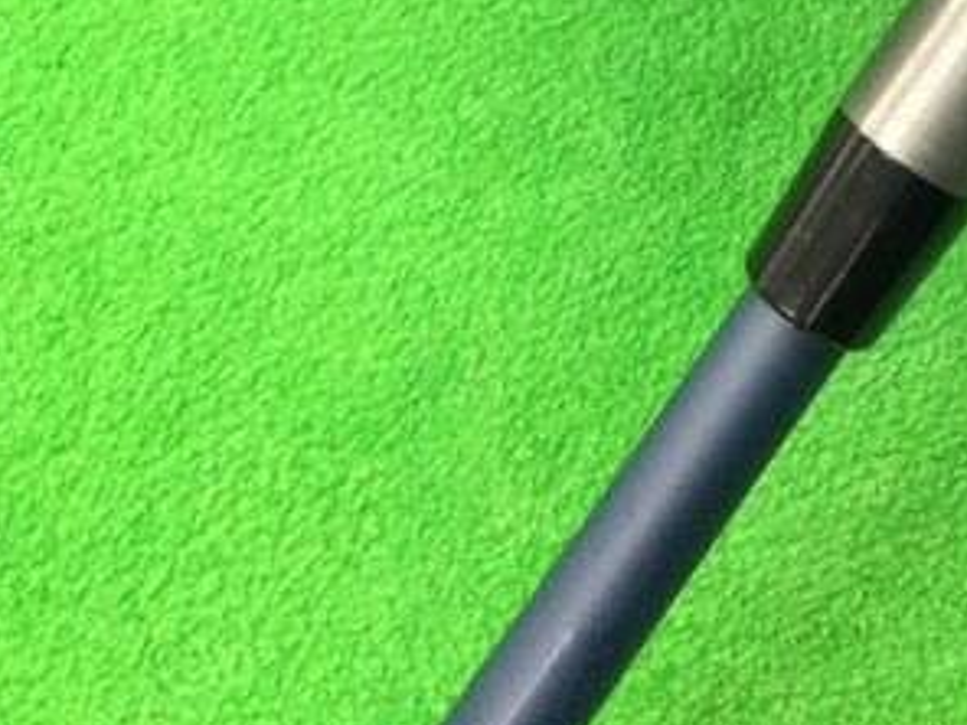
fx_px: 1872
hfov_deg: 27.4
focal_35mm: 67
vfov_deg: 21.0
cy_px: -36
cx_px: 954
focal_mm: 3.3
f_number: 2.4
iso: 250
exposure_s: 1/30
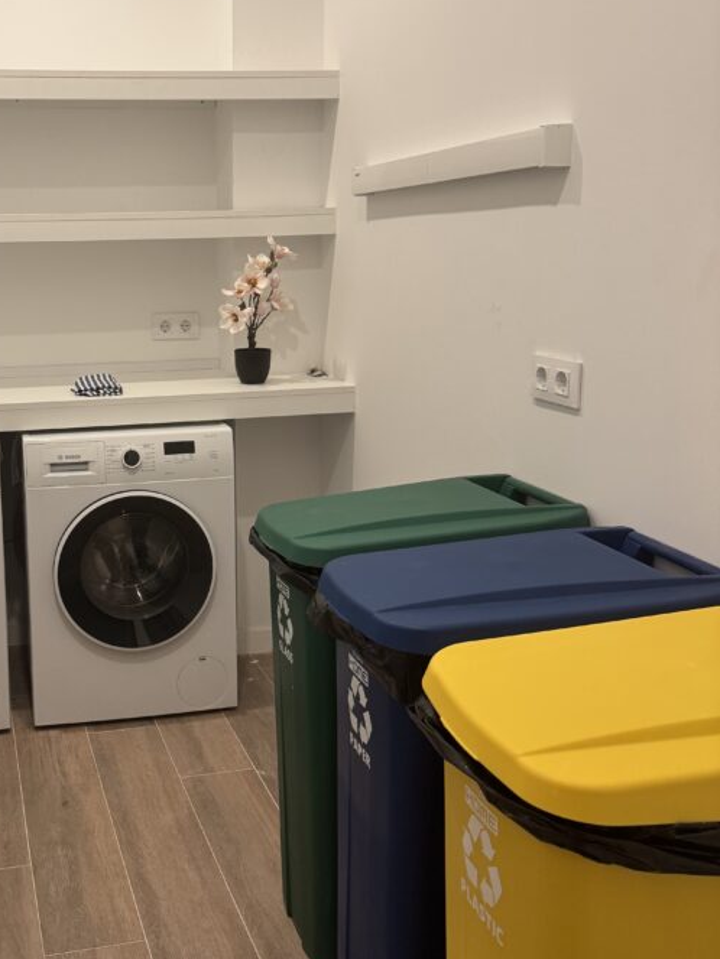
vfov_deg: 50.0
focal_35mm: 37
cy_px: 417
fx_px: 1026
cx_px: 166
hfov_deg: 37.6
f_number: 1.78
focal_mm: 6.76
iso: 200
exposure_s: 1/121
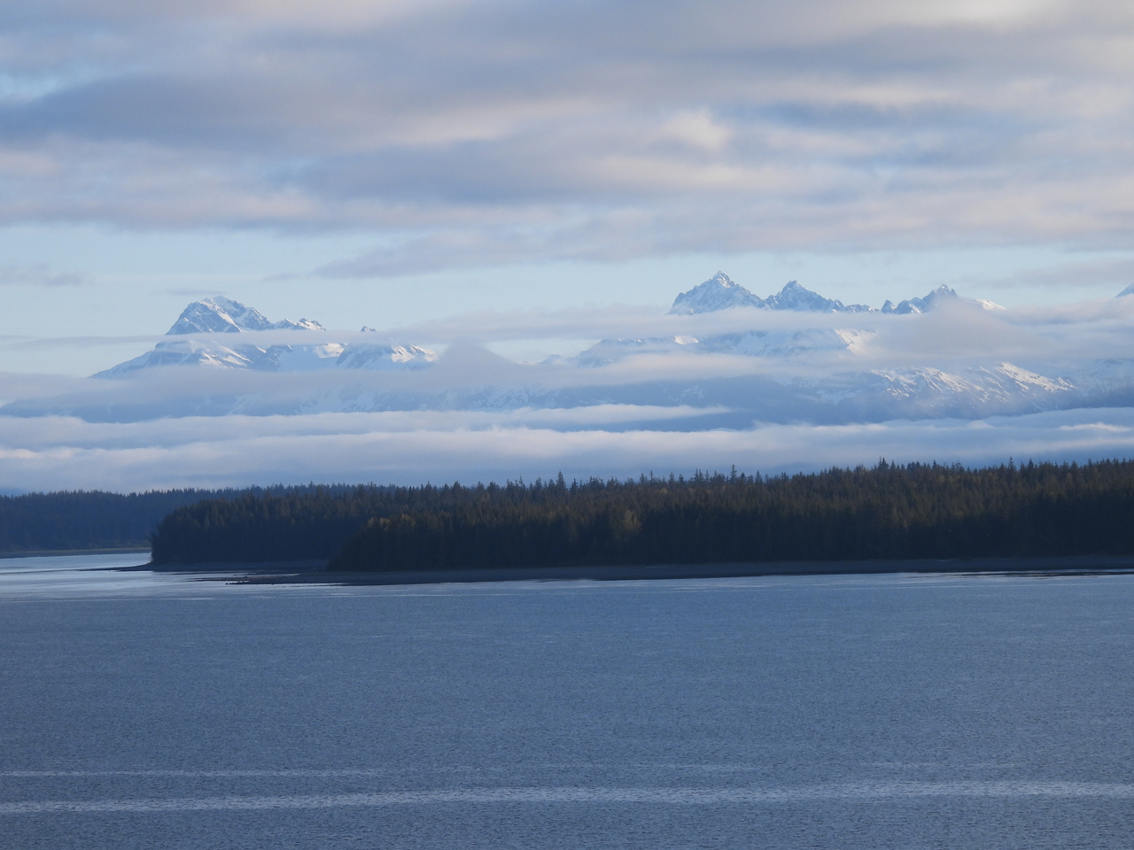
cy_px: 425
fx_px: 6060
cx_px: 567
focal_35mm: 185
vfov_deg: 8.0
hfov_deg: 10.7
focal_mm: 33
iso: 100
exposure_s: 1/640
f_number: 4.5
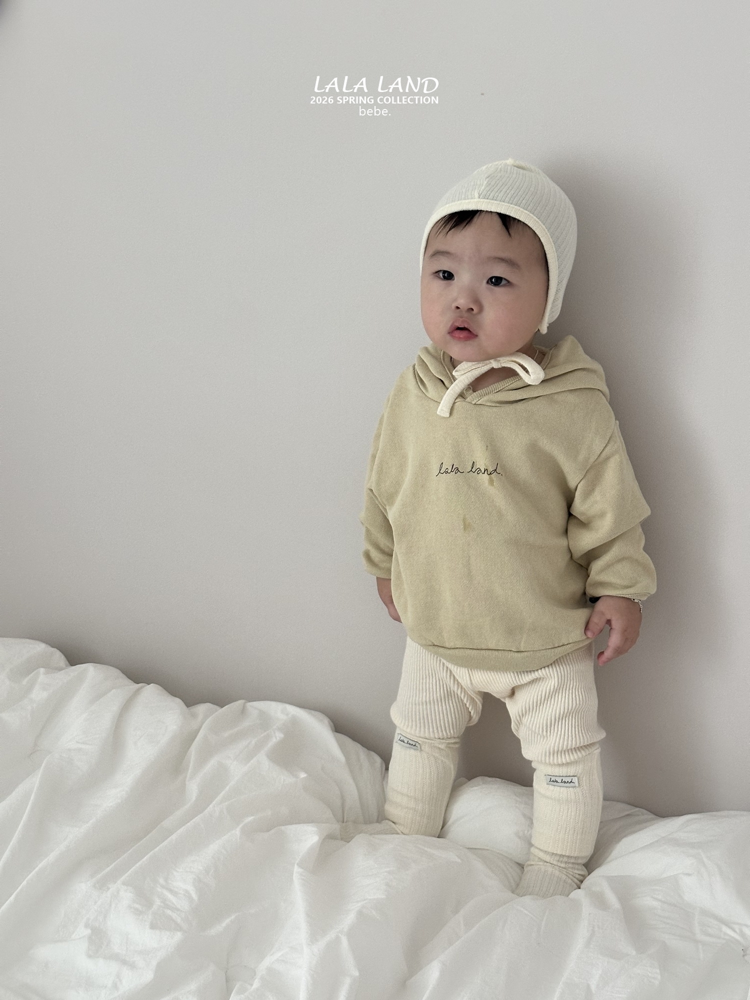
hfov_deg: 30.3
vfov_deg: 39.7
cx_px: 375
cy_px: 500
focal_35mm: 48
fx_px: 1387
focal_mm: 6.86
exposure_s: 1/60
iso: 200
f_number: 1.78
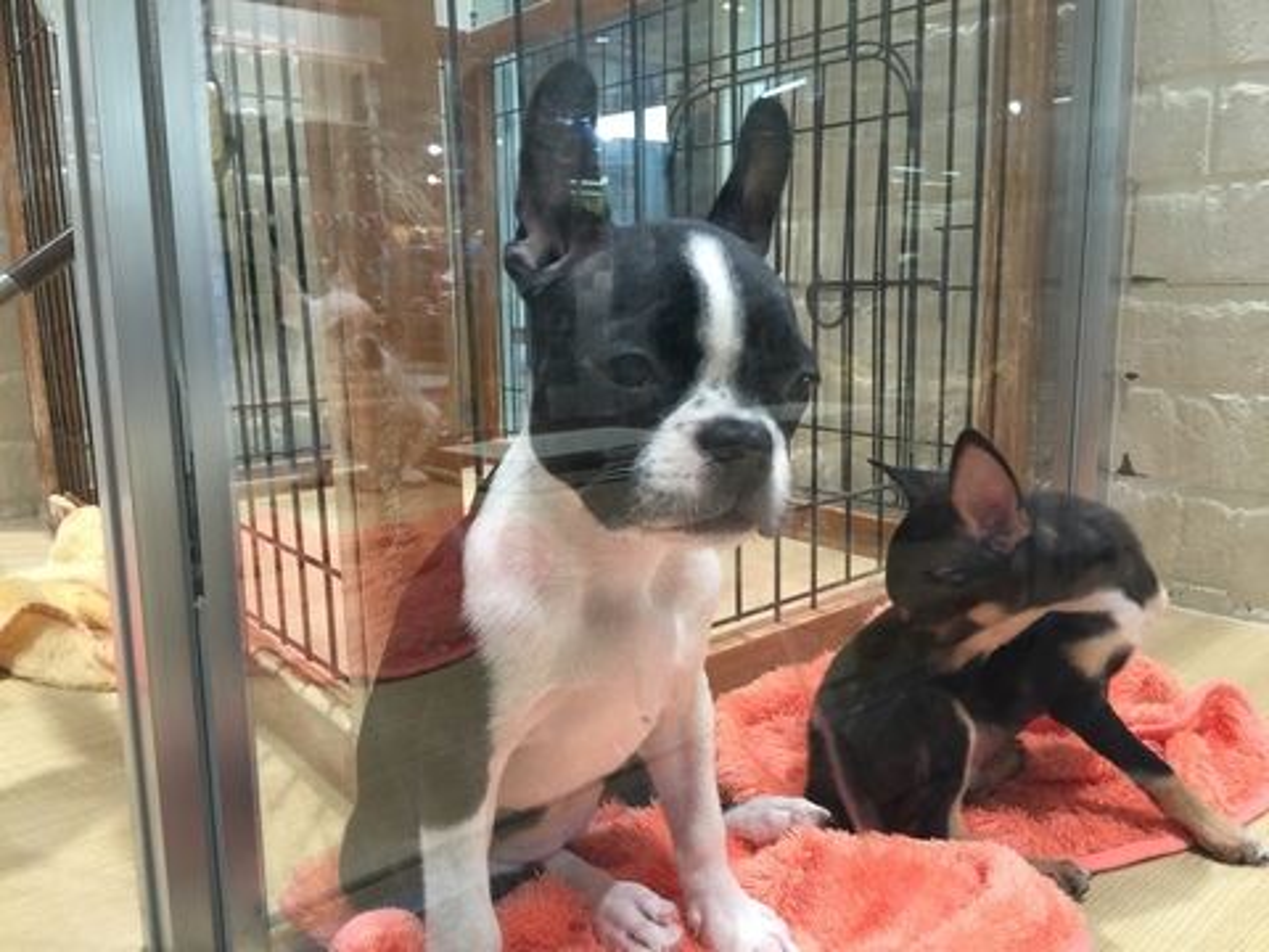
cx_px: 634
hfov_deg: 61.7
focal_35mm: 29
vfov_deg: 48.2
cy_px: 476
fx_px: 1063
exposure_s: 1/30
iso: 50
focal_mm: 4.15
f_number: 2.2
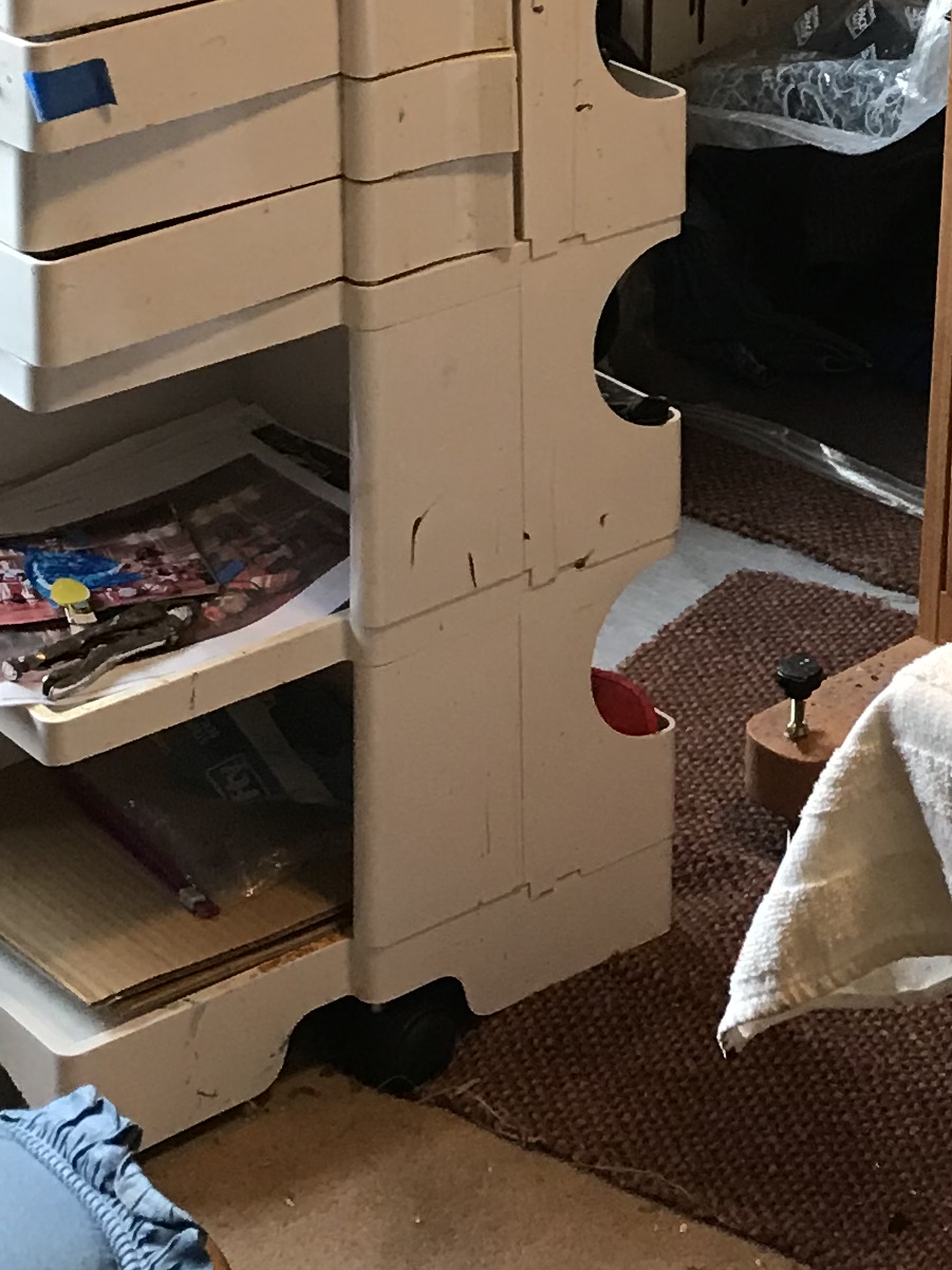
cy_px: -11
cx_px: 803
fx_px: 3446
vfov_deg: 20.2
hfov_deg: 15.6
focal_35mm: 94
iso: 40
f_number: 1.8
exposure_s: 1/15
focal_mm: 3.99
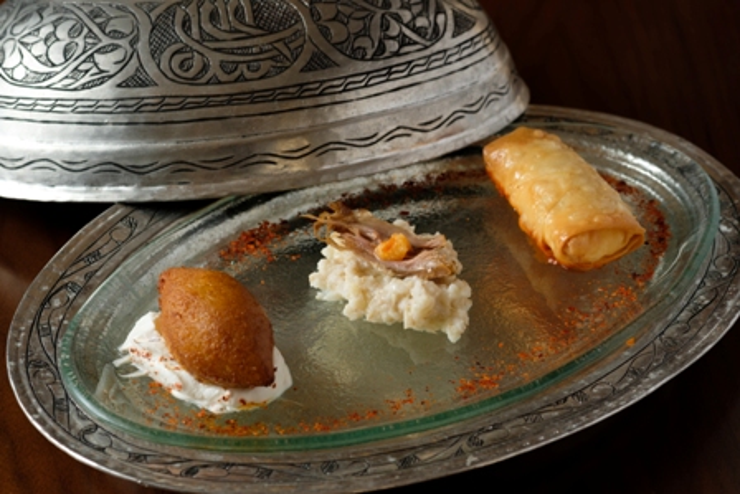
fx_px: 1850
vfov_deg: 15.2
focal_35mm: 90
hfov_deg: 22.6
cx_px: 370
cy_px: 247
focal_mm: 60
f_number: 6.4
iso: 200
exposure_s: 1/125
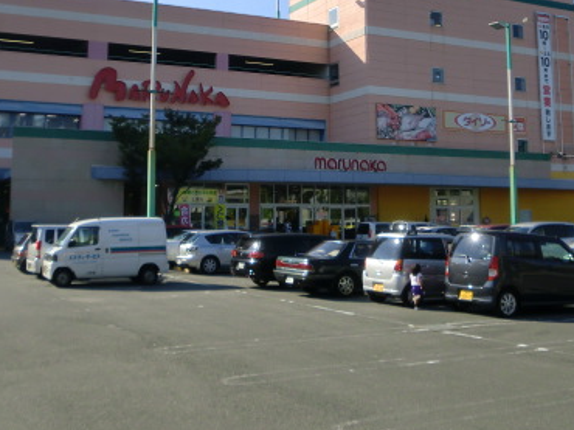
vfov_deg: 31.7
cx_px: 265
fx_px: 746
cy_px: 126
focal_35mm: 45
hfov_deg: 42.1
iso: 64
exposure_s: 1/160
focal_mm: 4.65
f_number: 7.8
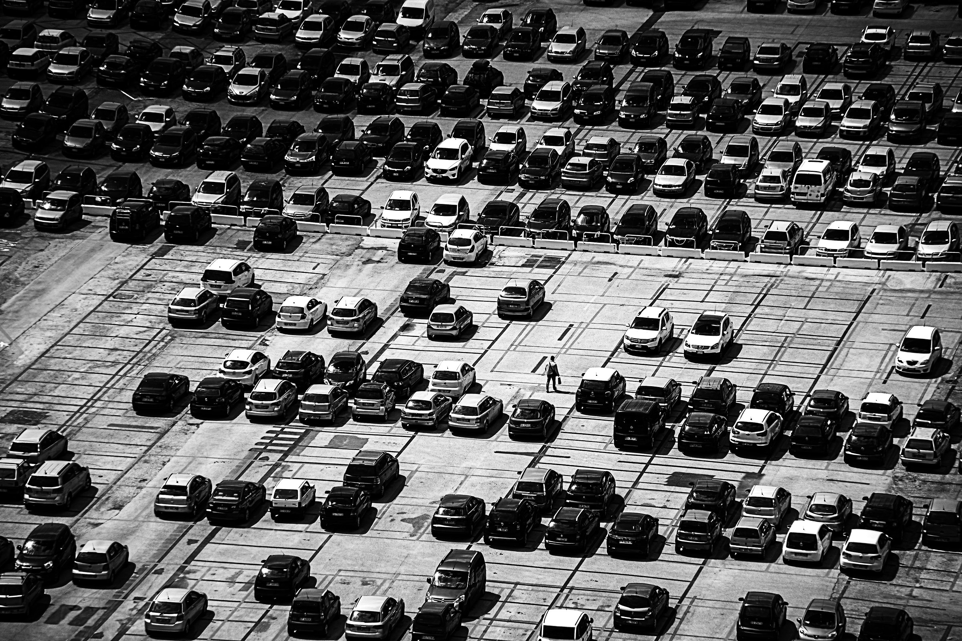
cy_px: 320
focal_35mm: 210
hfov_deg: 9.8
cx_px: 481
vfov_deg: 6.5
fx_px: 5611
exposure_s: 1/1250
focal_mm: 140
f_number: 5.6
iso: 100
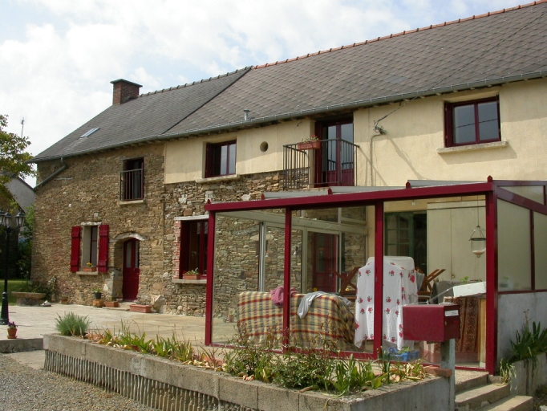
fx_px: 601
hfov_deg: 49.0
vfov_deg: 37.7
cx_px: 274
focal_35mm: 38
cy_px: 206
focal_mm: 7.85
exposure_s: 1/378
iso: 100
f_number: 7.5
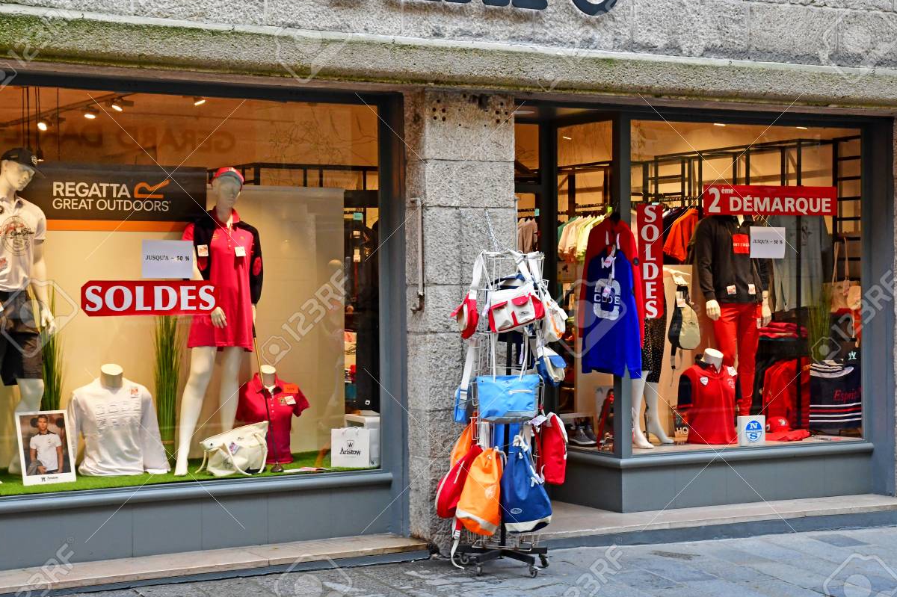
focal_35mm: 65
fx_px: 1619
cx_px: 444
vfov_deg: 20.9
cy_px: 288
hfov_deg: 31.0
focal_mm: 40
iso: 1600
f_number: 13
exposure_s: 1/160
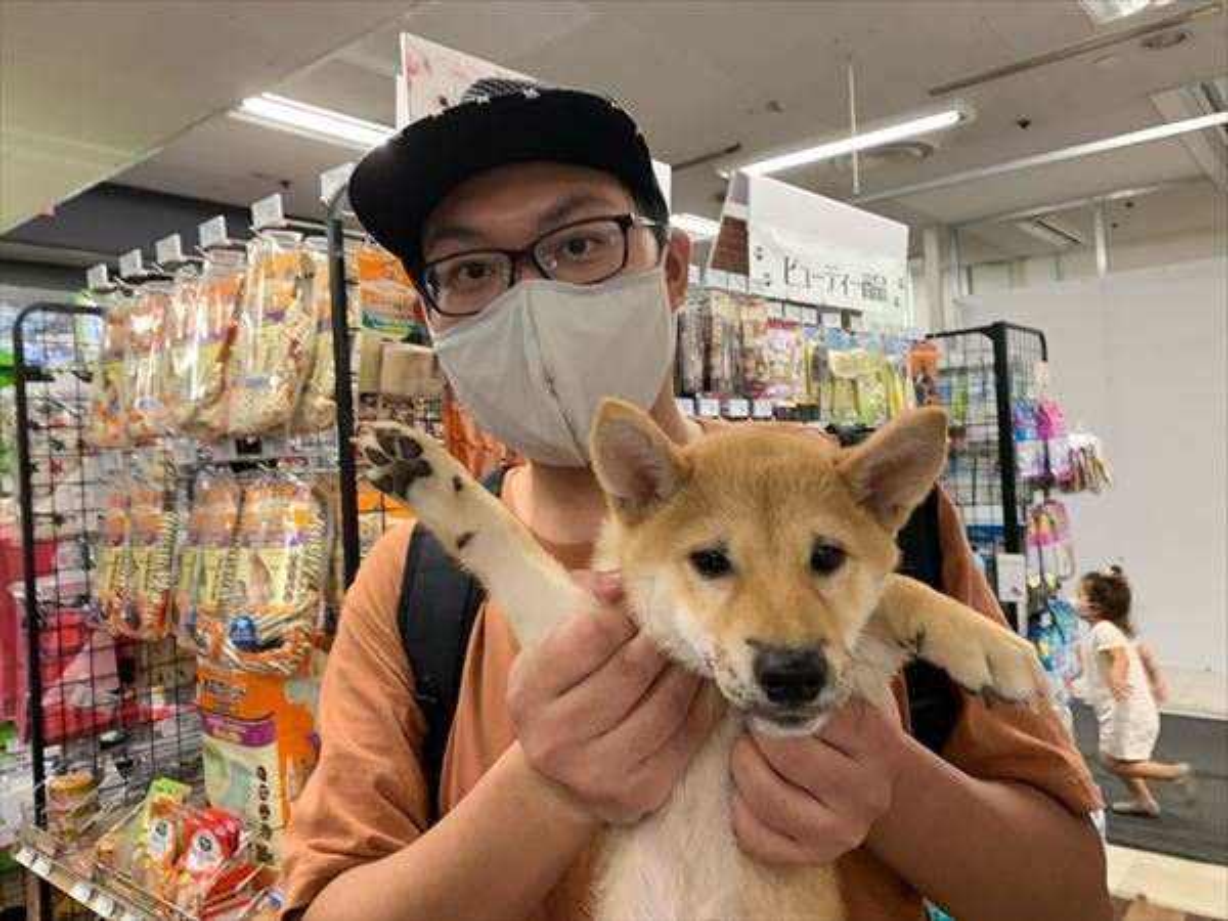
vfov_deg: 53.1
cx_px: 614
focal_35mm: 26
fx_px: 922
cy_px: 460
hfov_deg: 67.3
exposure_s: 1/50
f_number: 1.8
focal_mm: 4.25
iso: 125
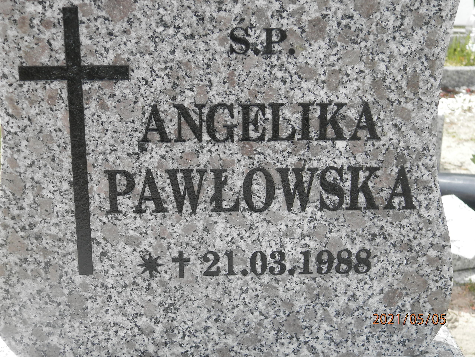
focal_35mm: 55
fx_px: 755
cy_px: 178
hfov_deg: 34.9
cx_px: 238
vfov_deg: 26.6
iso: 80
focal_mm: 9.9
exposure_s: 1/250
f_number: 3.8
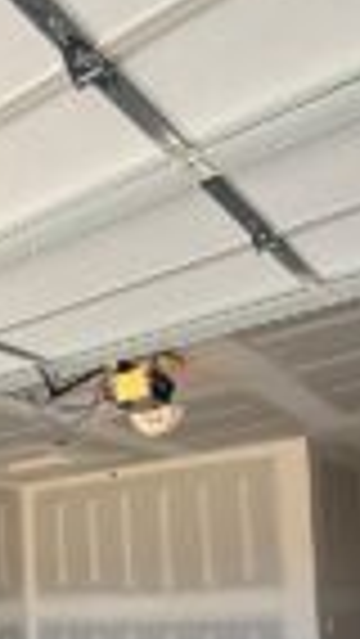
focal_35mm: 43
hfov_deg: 27.3
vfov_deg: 43.4
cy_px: 572
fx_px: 729
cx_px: 81
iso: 50
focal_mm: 2.22
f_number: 2.2
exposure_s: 1/217
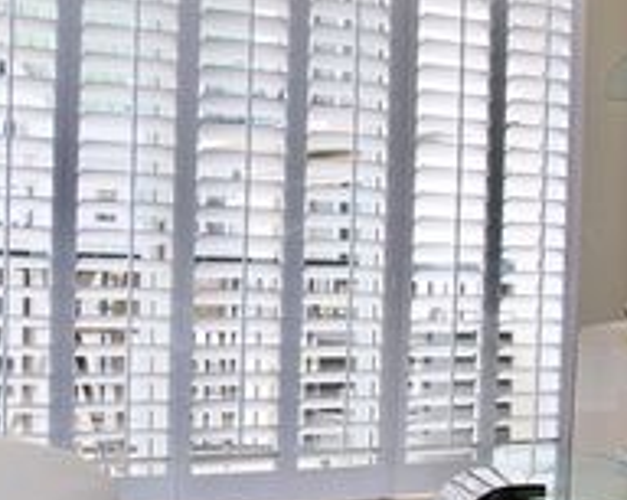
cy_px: 353
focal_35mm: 66
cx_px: 248
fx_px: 1223
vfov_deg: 22.9
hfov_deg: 28.7
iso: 200
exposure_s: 1/200
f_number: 4
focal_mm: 18
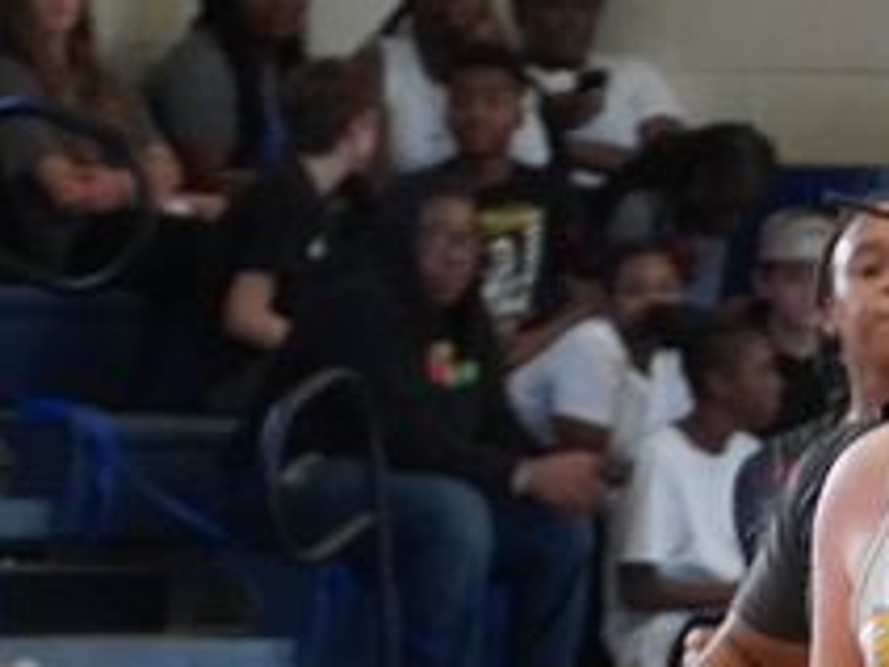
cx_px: 1405
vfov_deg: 2.8
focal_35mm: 536
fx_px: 13774
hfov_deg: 3.7
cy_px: 1261
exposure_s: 1/160
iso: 2000
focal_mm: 77
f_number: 5.6
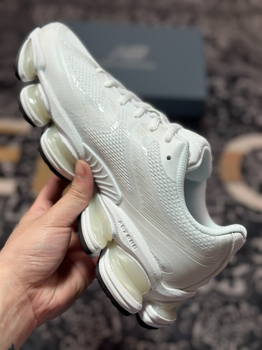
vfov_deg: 39.7
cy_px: 175
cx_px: 131
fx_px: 484
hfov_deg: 30.3
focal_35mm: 48
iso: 80
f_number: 1.78
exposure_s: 1/927
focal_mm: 6.86
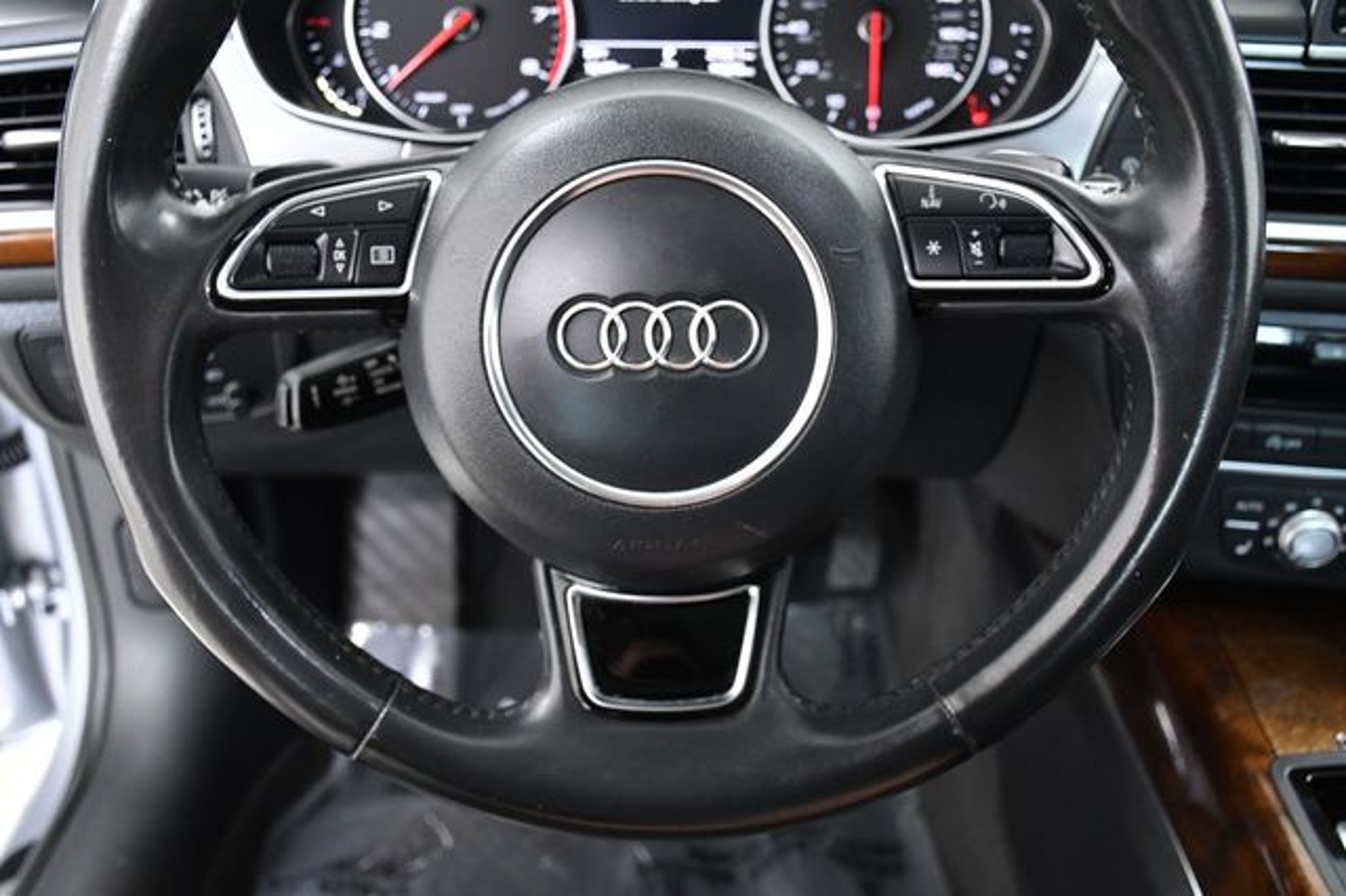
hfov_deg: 53.2
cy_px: 448
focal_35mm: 36
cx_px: 673
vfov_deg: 36.8
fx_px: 1345
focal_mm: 24
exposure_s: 1/100
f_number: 5
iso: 2500
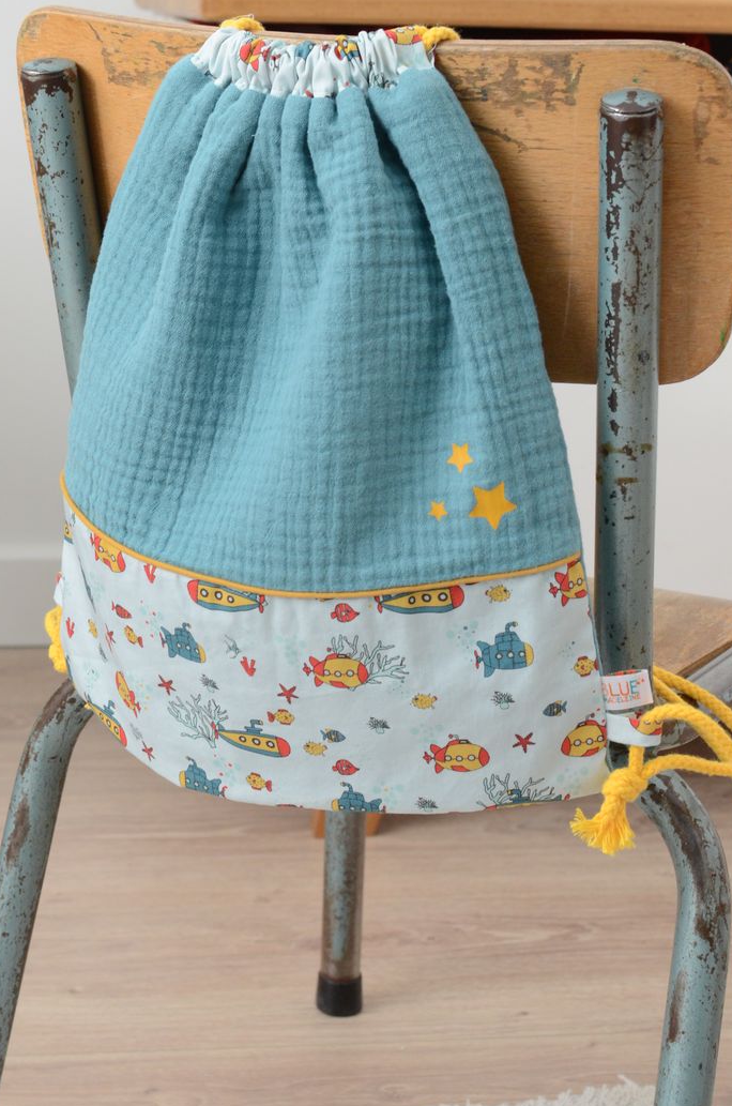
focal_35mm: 77
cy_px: 549
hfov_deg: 17.7
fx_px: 2351
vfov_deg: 26.5
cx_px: 286
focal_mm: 35
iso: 800
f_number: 7.1
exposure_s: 1/100
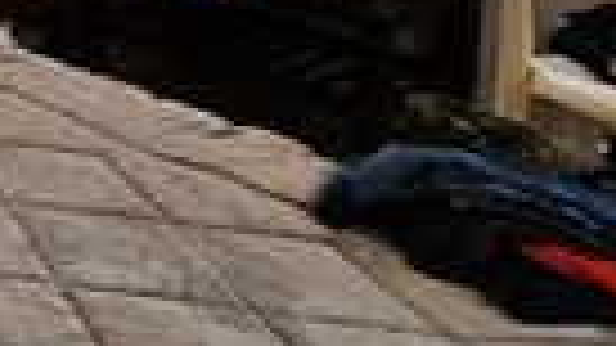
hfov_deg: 20.1
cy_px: -315
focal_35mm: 73
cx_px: -519
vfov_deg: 14.2
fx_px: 1192
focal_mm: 2.2
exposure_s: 1/50
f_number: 2.2
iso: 125
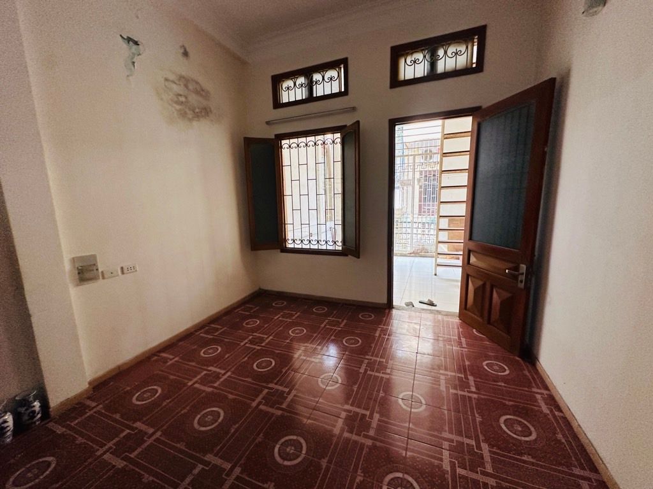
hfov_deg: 102.1
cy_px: 244
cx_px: 326
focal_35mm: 14
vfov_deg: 85.7
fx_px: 264
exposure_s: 1/99
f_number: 2.2
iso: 320
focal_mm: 2.22
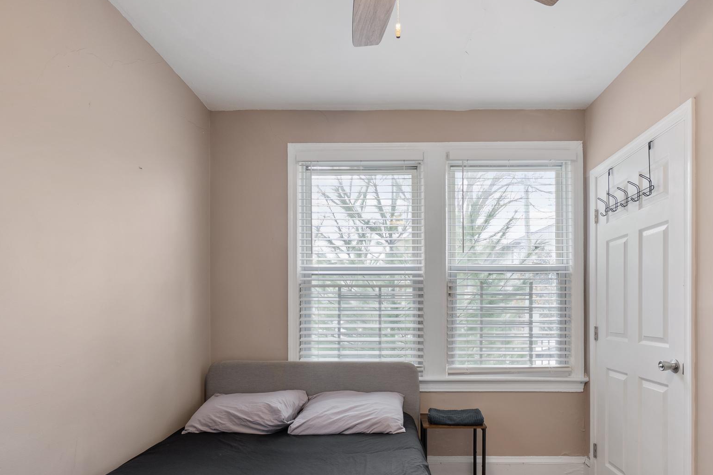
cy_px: 312
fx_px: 396
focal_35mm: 20
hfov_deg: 83.7
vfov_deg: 60.6
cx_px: 393
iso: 100
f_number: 9
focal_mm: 10
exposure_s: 1/1.67
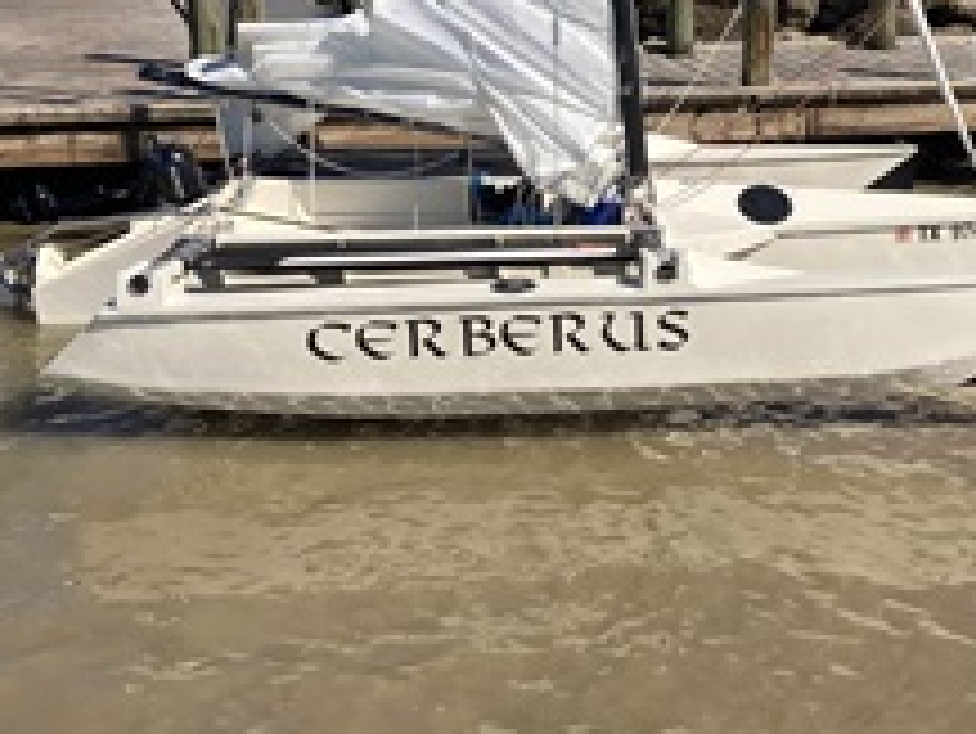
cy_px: 225
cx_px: 625
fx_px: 1749
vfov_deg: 23.5
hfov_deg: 31.0
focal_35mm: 62
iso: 20
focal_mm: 3.99
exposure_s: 1/2703
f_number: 1.8
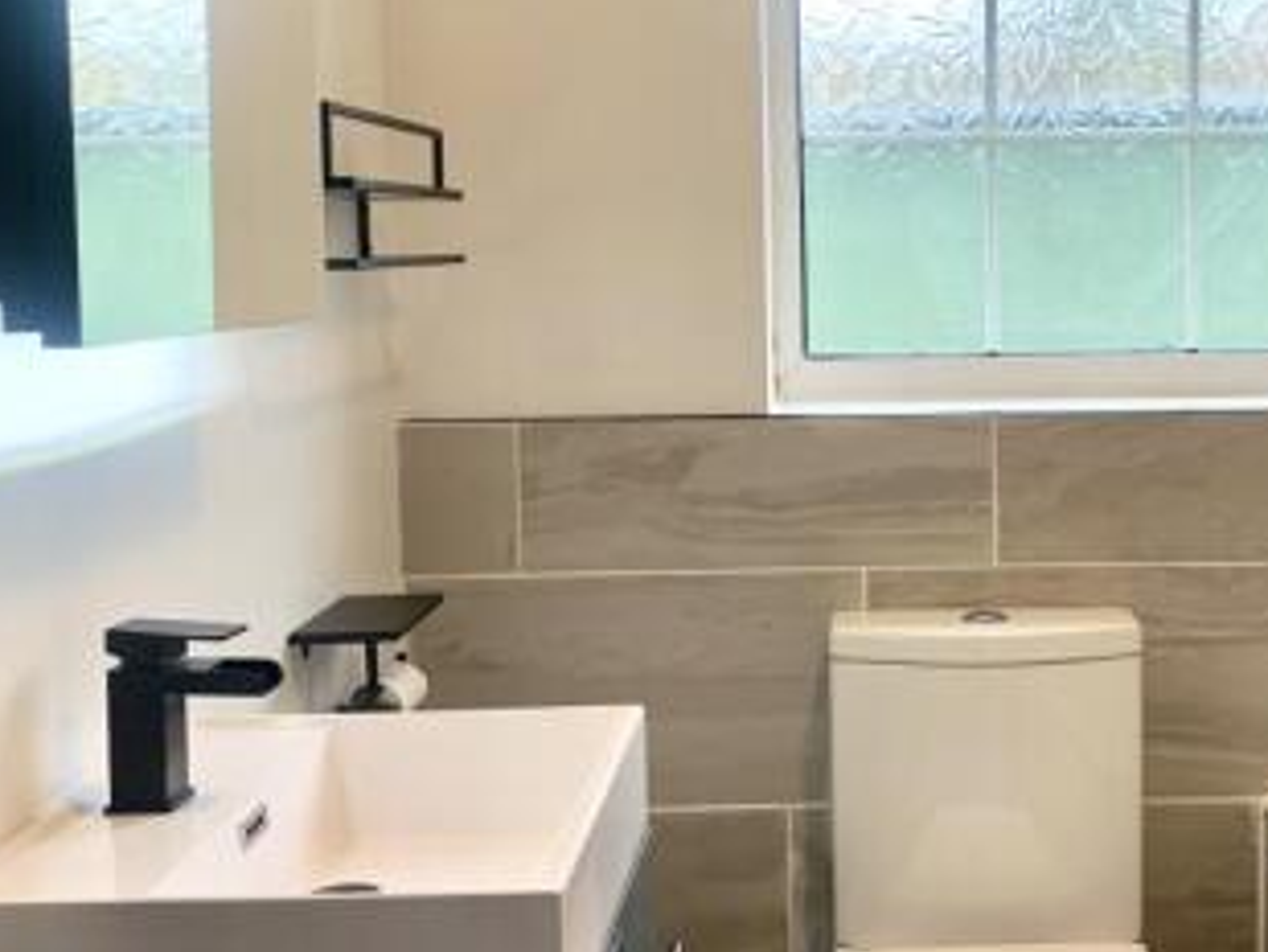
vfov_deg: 29.6
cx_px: 884
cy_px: 347
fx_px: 1796
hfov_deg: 38.3
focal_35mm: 49
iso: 64
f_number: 1.8
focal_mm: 4.25
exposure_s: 1/50
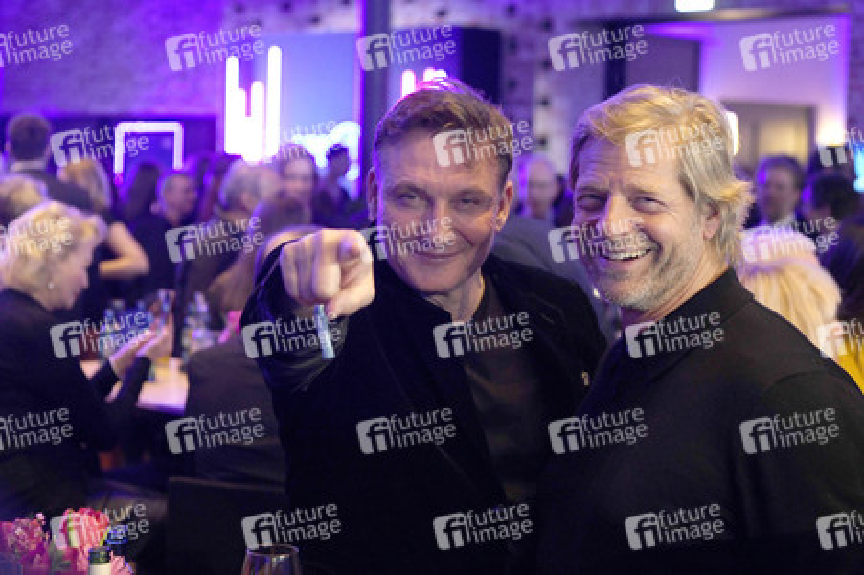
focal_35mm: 62
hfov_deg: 32.4
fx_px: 1487
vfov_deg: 21.9
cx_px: 432
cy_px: 288
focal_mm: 62
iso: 1600
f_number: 4
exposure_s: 1/125
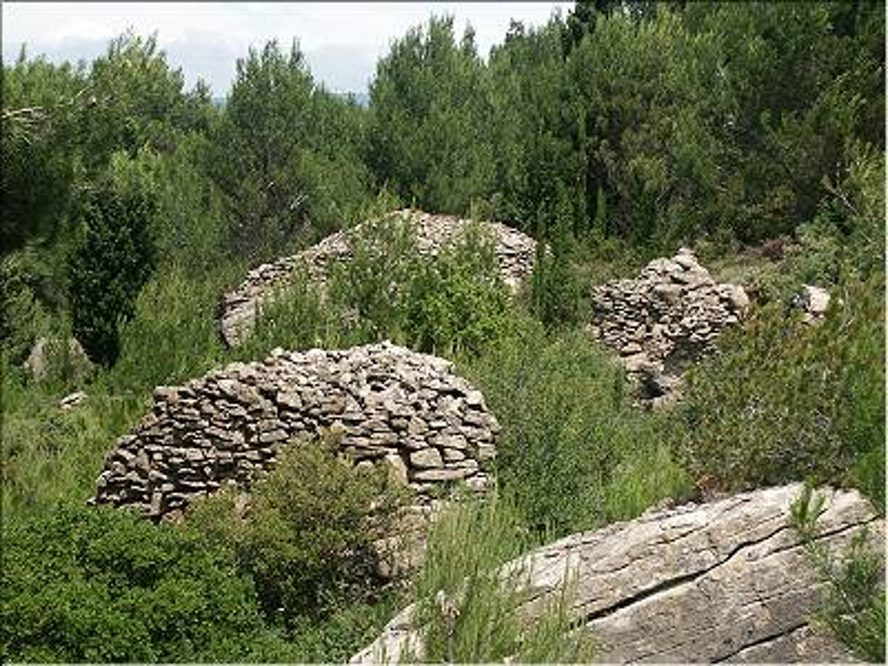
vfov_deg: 23.7
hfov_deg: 31.2
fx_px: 1590
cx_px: 444
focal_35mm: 62
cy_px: 333
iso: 100
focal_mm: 15.38
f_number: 6.7
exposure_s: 1/350
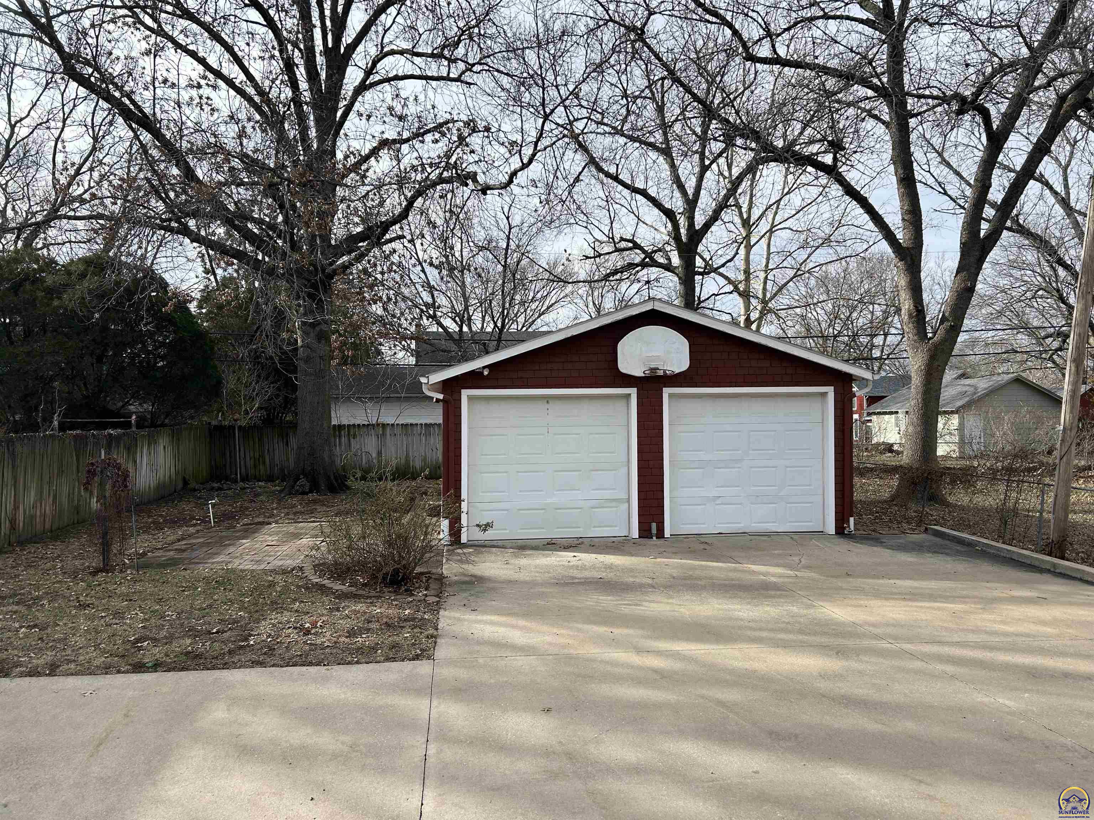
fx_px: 822
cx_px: 547
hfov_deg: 67.3
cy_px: 410
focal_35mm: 26
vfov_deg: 53.1
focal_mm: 5.7
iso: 50
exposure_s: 1/2513
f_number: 1.5
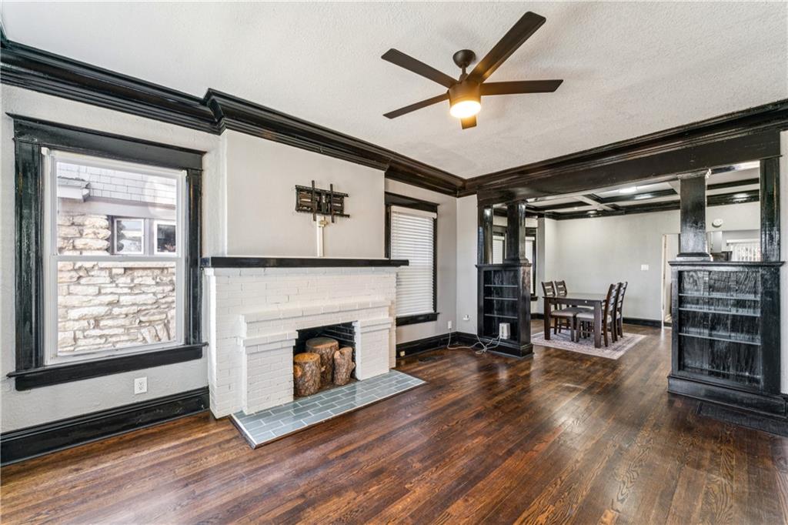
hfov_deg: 104.3
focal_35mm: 14
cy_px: 262
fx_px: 306
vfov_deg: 81.2
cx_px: 394
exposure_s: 1/3.33
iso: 400
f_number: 13
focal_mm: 14
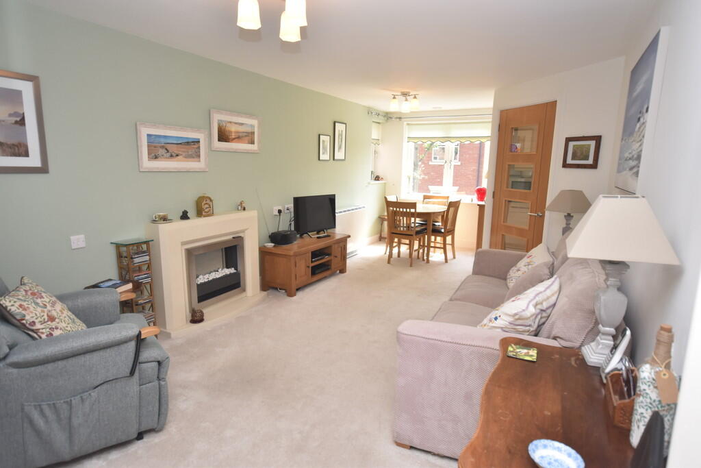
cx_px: 350
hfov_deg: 81.2
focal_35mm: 21
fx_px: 409
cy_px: 234
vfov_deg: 59.5
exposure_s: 1/200
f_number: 5
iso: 640
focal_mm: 14
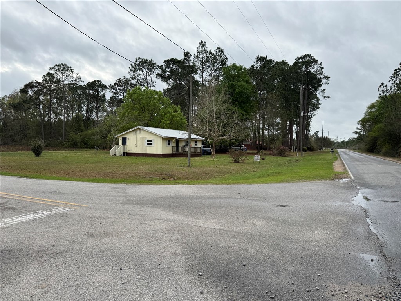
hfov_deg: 71.6
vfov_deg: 56.8
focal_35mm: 24
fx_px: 278
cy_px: 150
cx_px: 200
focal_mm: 6.76
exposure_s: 1/1311
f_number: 1.78
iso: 80
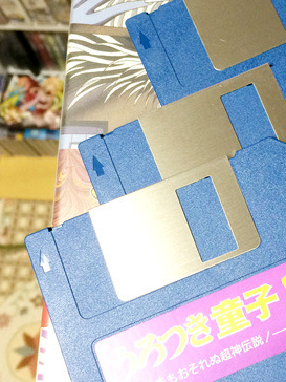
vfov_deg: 31.6
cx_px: 259
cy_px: 163
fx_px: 672
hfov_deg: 23.4
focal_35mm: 61
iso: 125
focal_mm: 4.12
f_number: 2.2
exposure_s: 1/30
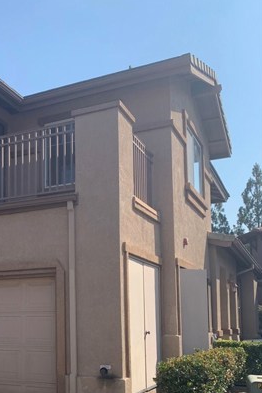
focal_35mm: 44
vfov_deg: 43.4
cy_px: 282
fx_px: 480
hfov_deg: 29.3
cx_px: 27
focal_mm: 4.25
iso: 25
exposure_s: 1/1634
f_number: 1.8
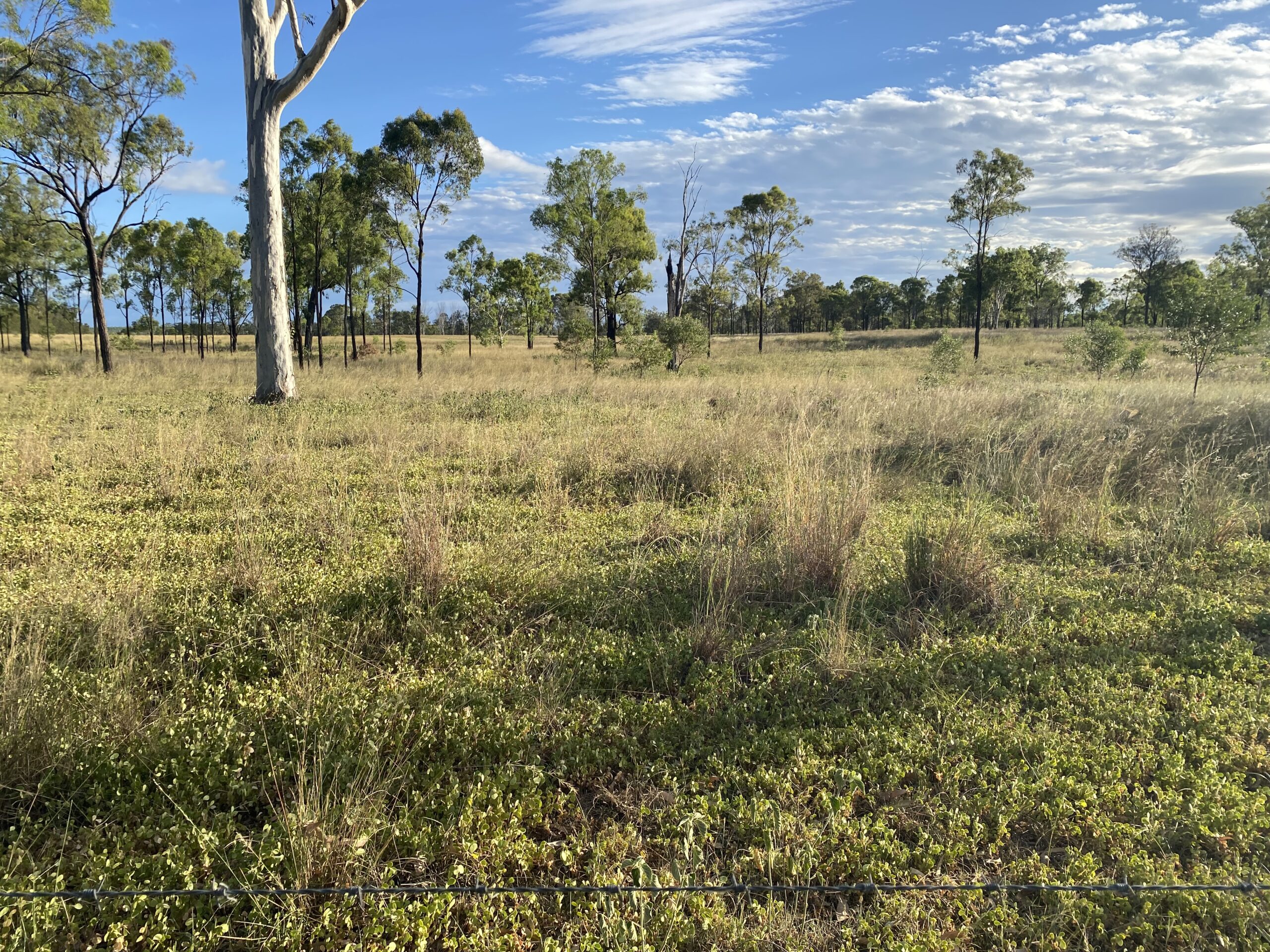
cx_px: 635
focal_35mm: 26
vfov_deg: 53.1
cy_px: 476
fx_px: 954
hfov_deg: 67.3
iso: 32
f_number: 1.8
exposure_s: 1/1412
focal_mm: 4.25
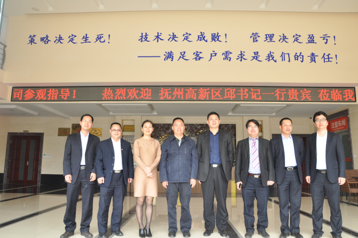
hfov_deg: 67.4
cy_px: 119
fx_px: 268
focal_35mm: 27
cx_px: 179
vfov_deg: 47.8
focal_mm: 18
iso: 450
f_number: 9
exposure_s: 1/40
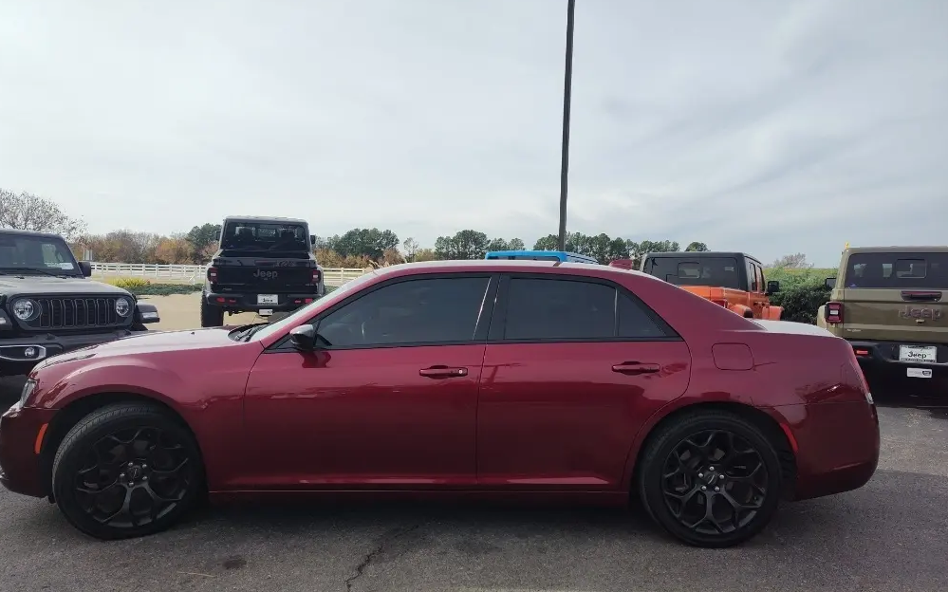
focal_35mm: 25
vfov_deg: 49.3
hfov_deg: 72.6
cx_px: 473
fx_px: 646
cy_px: 305
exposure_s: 1/2787
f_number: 1.8
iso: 100
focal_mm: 5.56
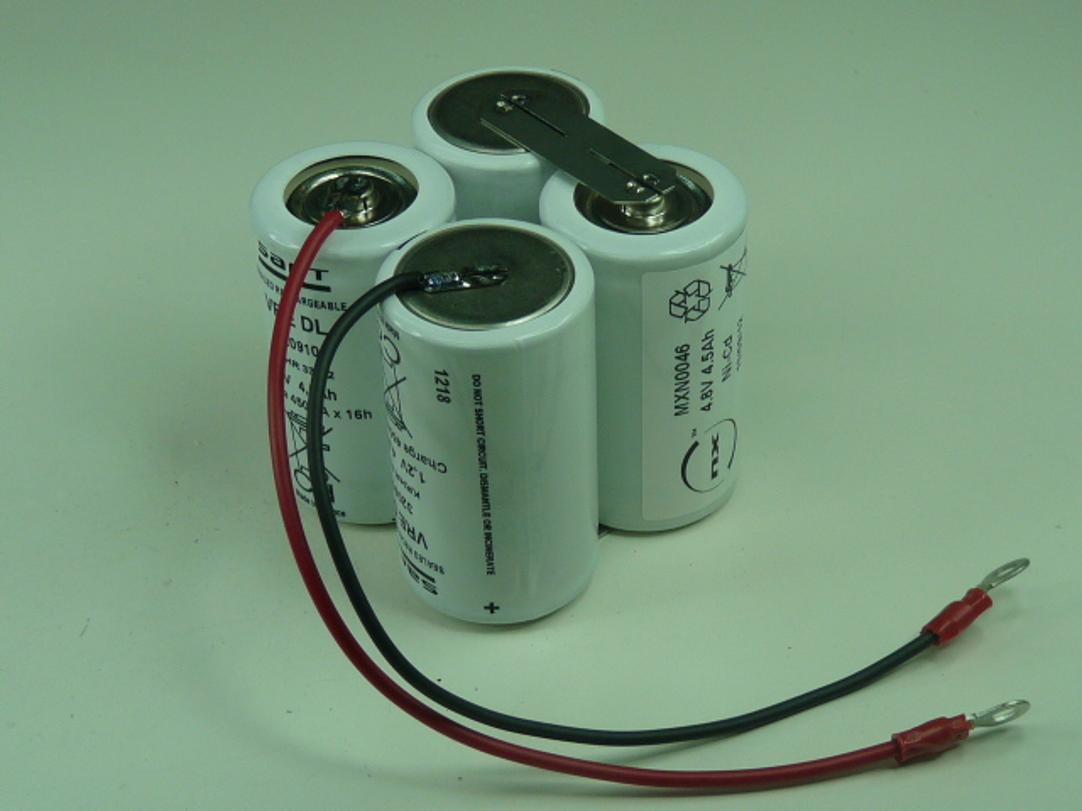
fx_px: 2063
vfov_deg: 22.3
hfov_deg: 29.4
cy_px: 406
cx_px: 541
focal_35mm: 66
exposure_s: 1/125
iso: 100
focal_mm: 6.6
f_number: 3.6
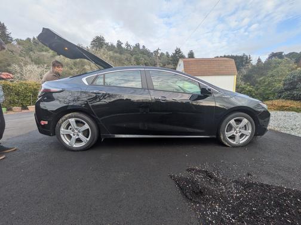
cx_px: 150
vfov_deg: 85.7
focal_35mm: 14
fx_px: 122
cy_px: 112
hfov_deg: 102.1
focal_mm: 1.83
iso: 51
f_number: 2.2
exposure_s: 1/362
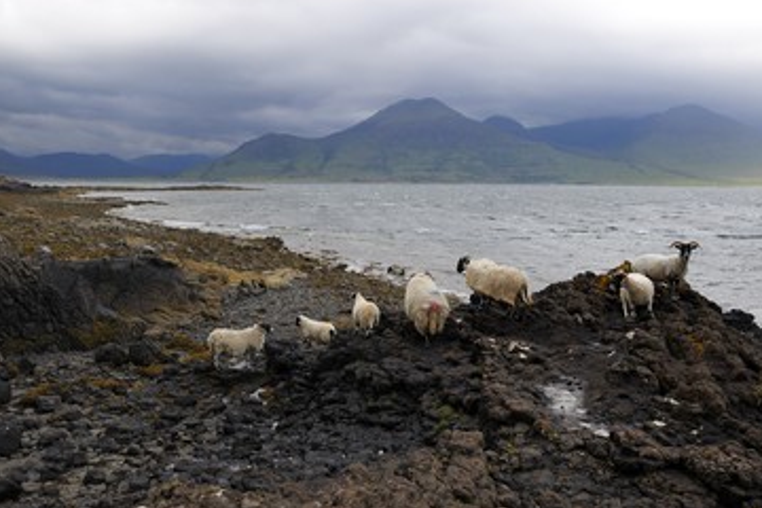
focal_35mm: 28
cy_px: 218
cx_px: 368
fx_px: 593
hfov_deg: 65.5
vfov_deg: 46.3
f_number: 7.1
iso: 200
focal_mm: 24
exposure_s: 1/250
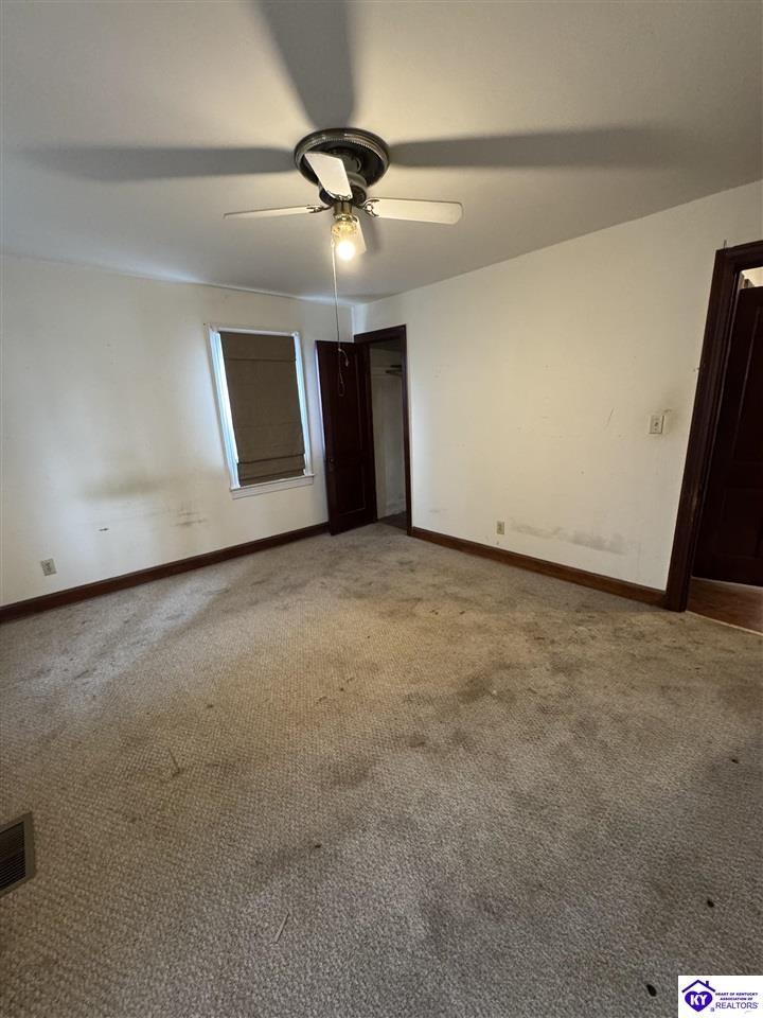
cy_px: 509
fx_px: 411
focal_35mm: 14
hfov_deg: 85.7
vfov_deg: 102.1
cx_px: 382
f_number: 2.2
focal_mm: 2.22
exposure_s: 1/60
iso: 640
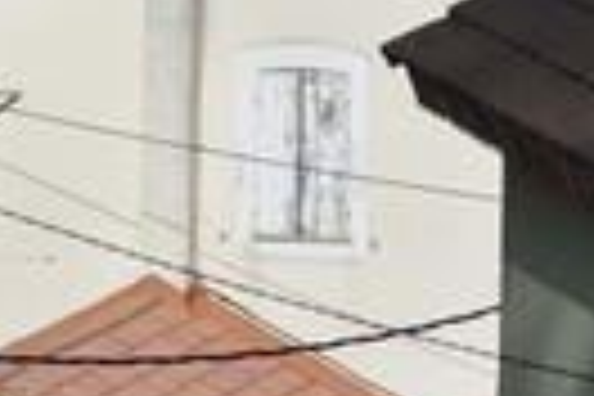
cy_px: 158
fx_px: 10460
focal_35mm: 634
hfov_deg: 3.2
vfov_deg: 2.2
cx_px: -216
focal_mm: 200
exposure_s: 1/320
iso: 200
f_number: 13
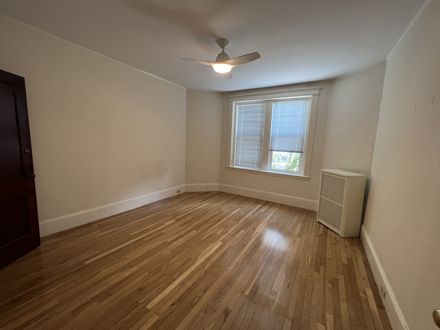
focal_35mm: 13
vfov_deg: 89.9
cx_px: 220
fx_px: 165
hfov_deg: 106.2
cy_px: 165
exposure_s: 1/60
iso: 200
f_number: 1.8
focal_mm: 1.57
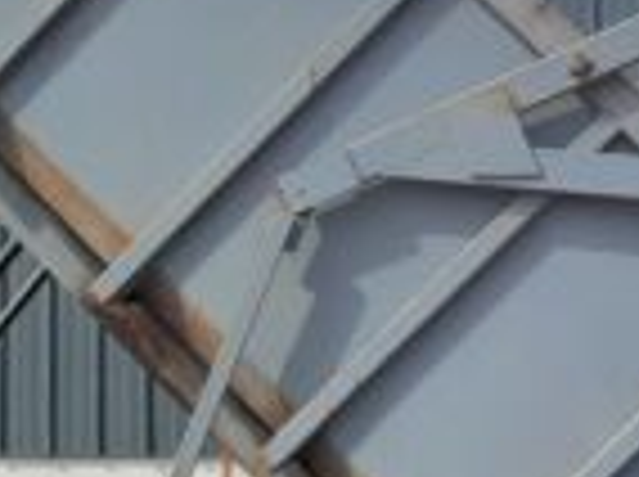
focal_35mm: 122
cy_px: 292
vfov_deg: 12.1
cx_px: 135
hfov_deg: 16.1
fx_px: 2248
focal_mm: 4
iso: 40
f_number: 1.8
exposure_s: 1/528
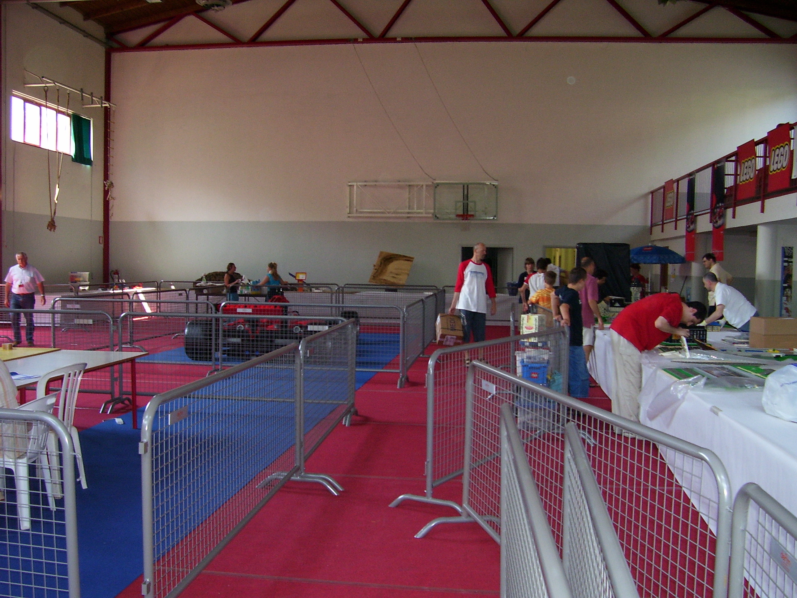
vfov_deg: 41.8
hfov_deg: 54.0
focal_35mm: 34
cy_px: 299
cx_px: 398
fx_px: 783
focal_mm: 5.6
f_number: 2.7
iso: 125
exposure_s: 1/60
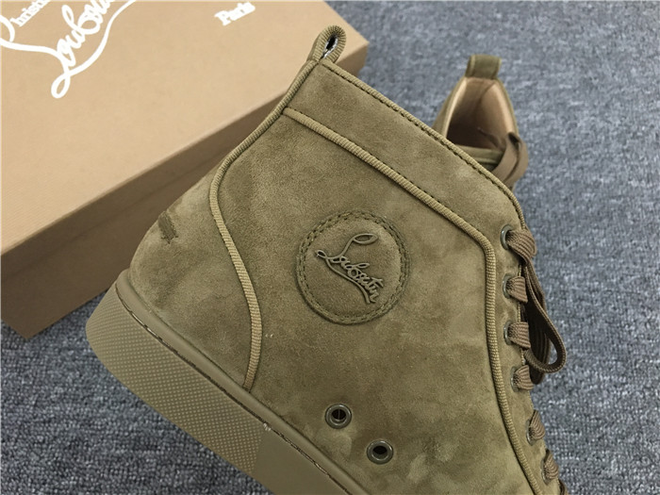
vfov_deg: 48.2
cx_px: 330
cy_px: 248
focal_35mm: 29
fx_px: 553
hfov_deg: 61.7
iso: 200
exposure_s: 1/17
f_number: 2.2
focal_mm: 4.15
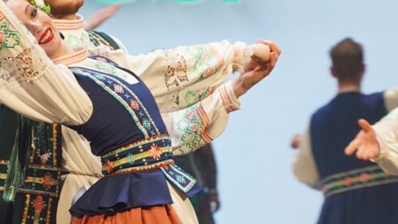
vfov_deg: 4.9
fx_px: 2597
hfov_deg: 8.7
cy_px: 38
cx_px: 90
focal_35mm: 246
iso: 320
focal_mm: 75
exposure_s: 1/200
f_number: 2.8
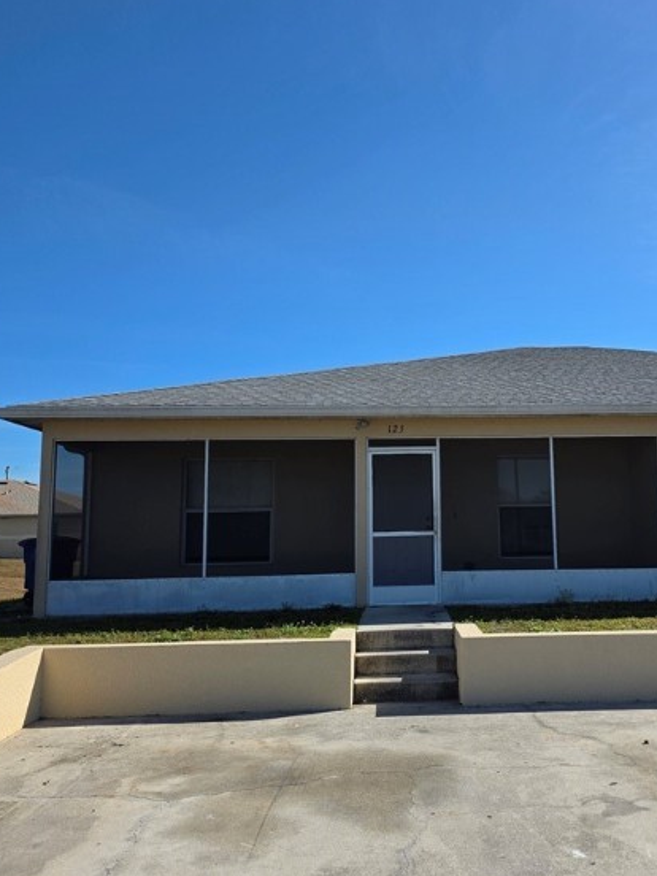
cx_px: 433
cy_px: 436
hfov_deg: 43.6
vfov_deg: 56.8
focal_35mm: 32
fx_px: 810
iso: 80
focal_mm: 6.3
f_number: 1.7
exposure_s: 1/6809
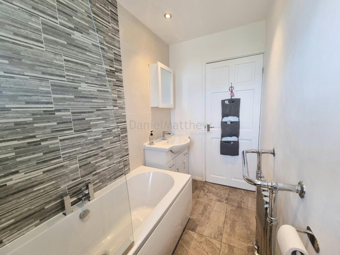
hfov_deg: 106.2
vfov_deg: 89.9
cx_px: 170
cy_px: 128
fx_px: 128
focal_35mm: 13
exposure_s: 1/60.2
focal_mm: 2.2
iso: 160
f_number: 2.2
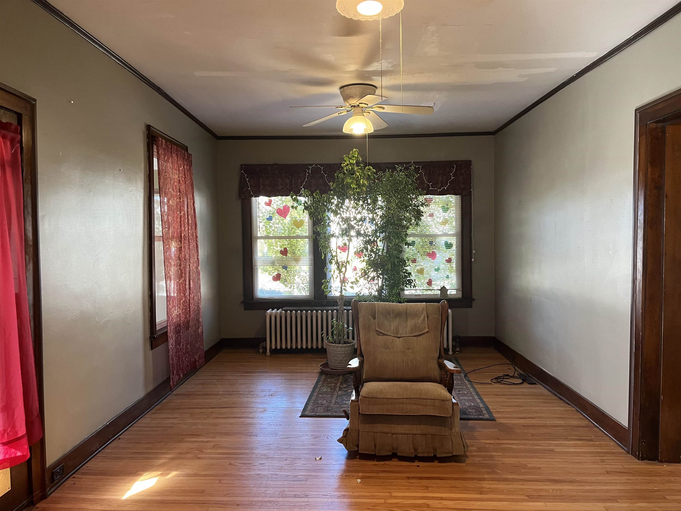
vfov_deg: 53.1
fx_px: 511
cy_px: 256
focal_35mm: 26
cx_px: 340
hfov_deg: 67.3
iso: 200
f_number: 1.6
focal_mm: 5.1
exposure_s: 1/60
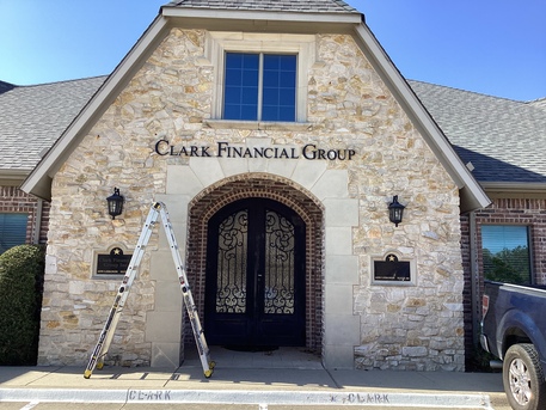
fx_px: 489
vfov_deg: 45.5
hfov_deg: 58.3
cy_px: 205
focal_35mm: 31
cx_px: 273
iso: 25
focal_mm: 3.3
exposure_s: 1/586
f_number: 2.4
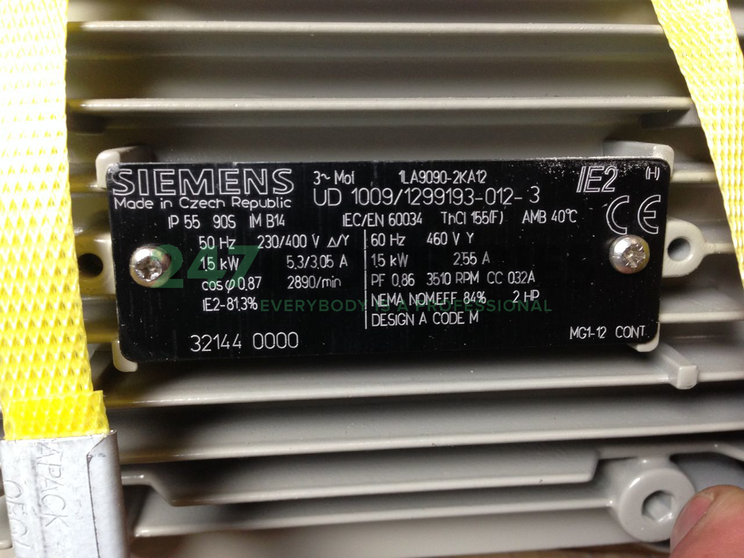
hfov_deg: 55.4
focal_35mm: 33
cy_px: 279
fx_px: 709
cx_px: 372
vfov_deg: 42.9
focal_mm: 4.12
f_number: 2.4
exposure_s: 1/20
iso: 125
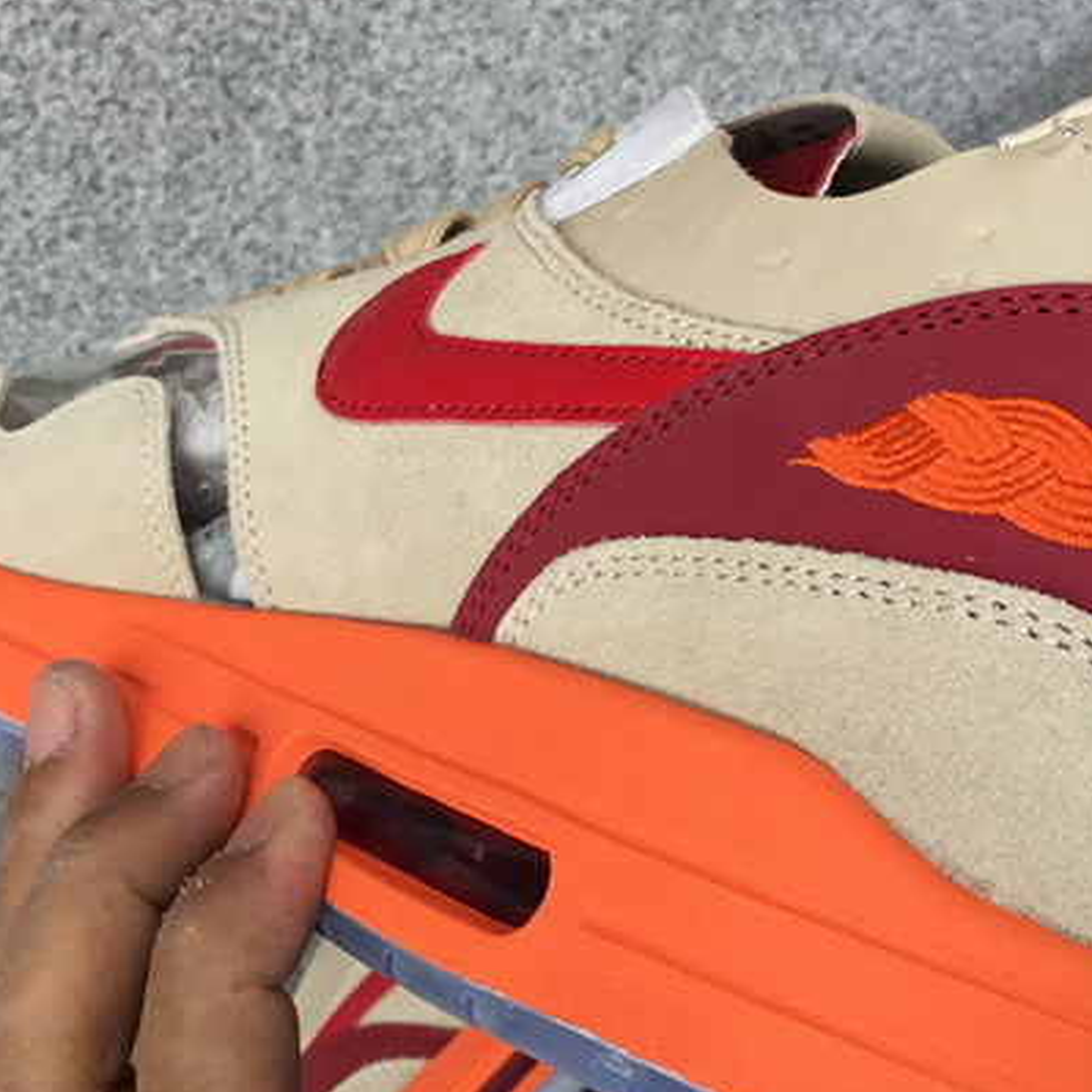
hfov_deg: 27.7
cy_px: 558
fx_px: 2213
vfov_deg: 27.7
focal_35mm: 62
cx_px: 431
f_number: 2.4
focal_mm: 3.3
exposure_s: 1/127
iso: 25
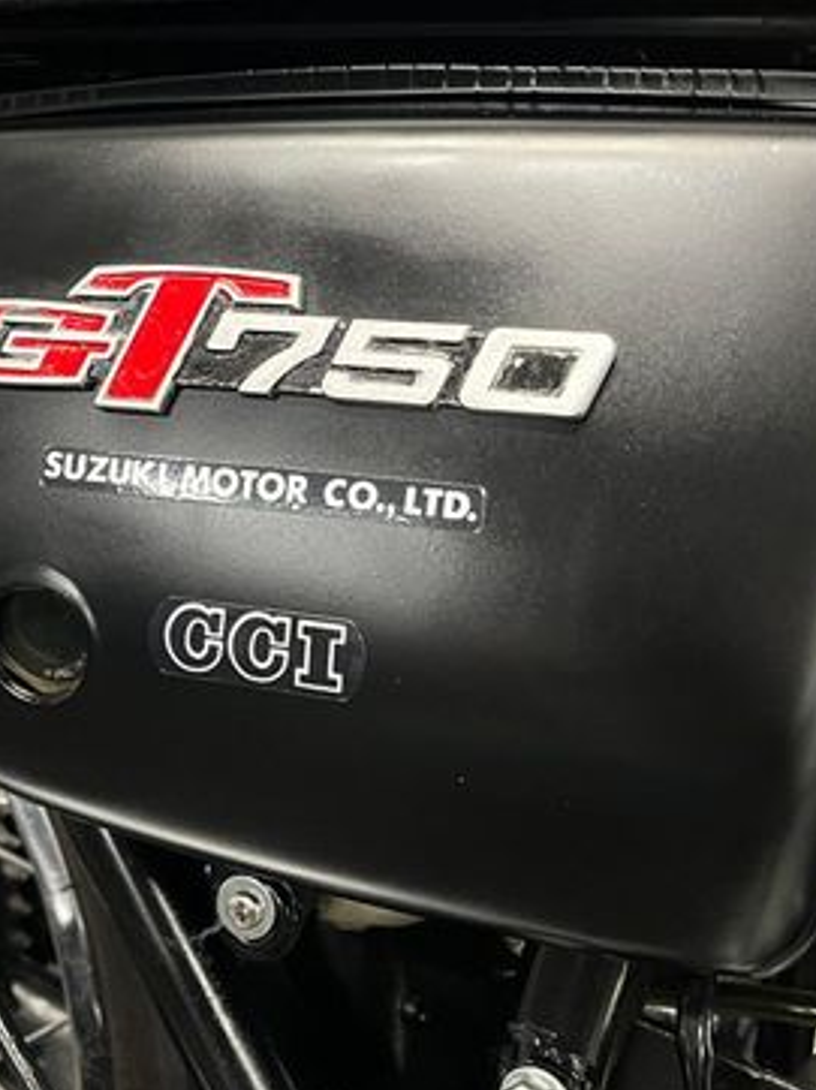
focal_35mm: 46
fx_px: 1448
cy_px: 479
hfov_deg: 31.1
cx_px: 232
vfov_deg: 41.2
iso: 500
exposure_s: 1/50
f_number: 1.6
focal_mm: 5.1
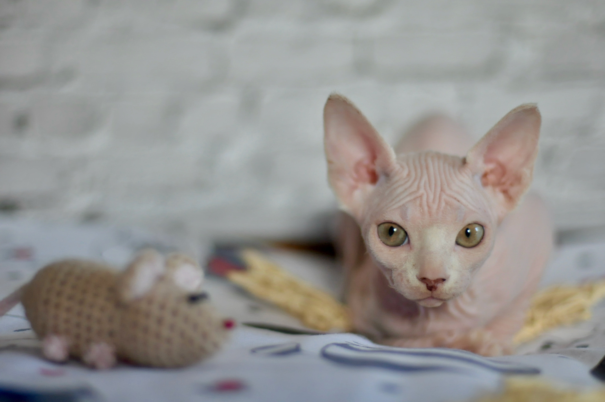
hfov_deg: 27.0
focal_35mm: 75
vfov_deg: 18.1
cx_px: 302
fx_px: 1259
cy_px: 201
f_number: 1.4
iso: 800
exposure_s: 1/1600
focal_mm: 50
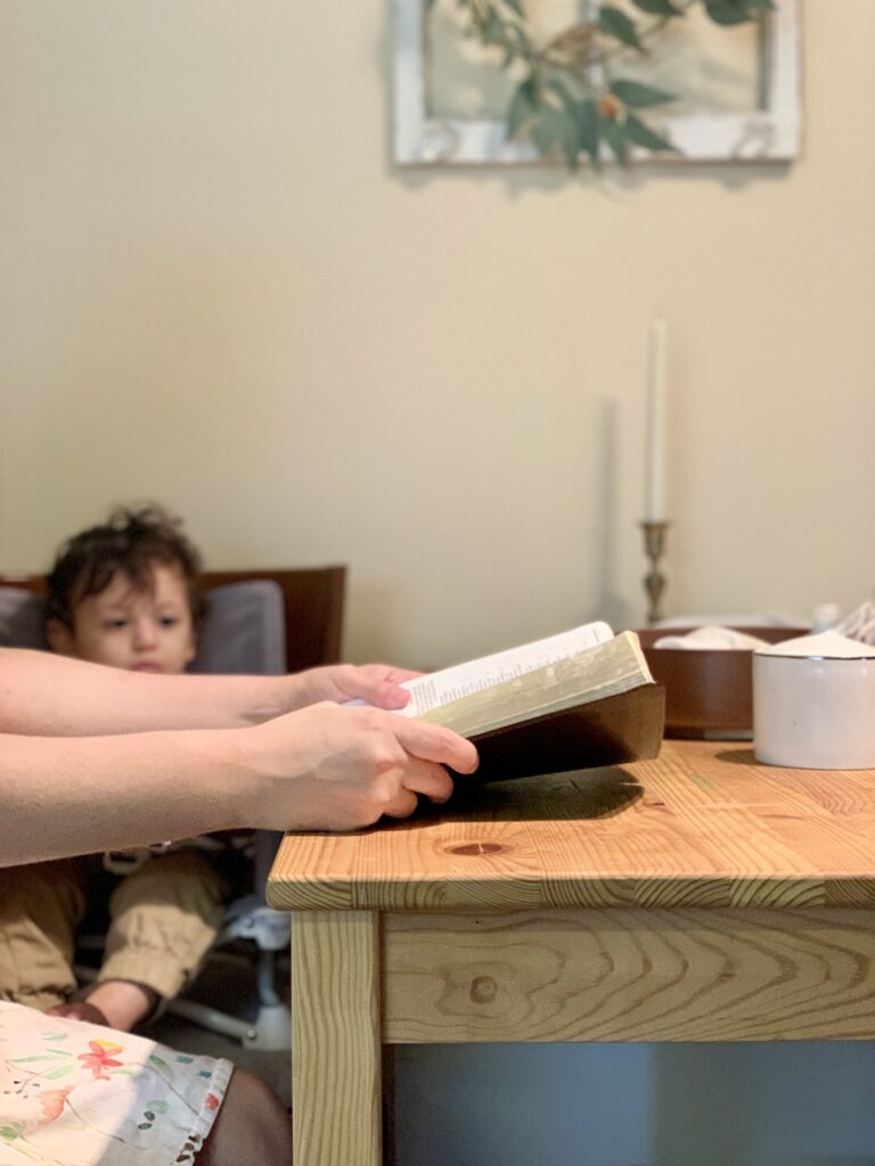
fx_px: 1753
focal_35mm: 52
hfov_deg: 28.0
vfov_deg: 36.8
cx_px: 438
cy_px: 583
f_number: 2.4
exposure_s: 1/40
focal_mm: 6
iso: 400
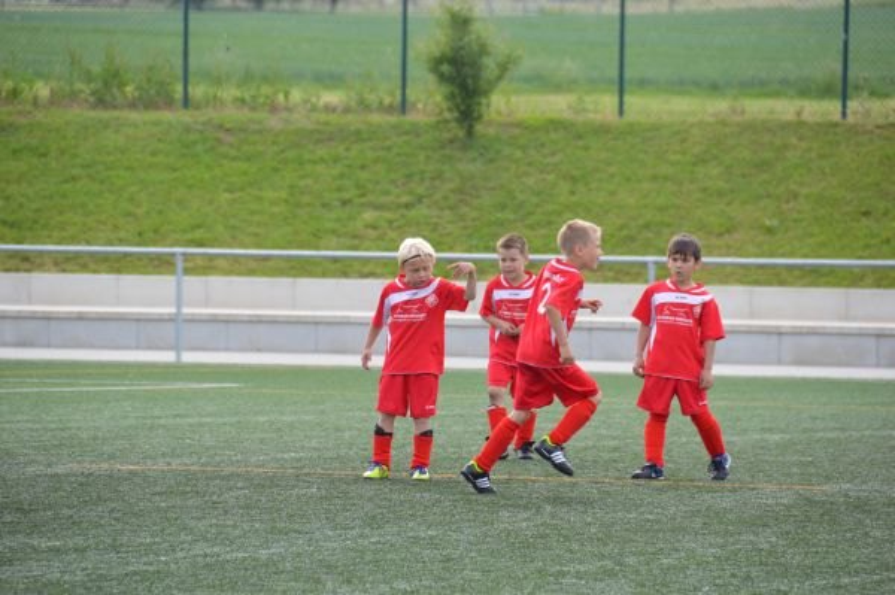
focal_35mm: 300
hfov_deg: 6.9
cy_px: 298
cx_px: 448
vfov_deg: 4.6
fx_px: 7452
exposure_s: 1/500
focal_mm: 200
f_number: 5.6
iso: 400
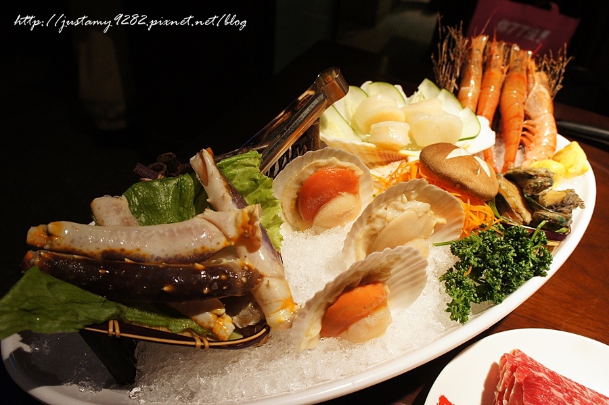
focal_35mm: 27
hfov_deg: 67.4
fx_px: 456
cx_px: 304
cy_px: 202
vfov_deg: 47.9
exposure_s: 1/30
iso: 1250
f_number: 5
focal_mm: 18
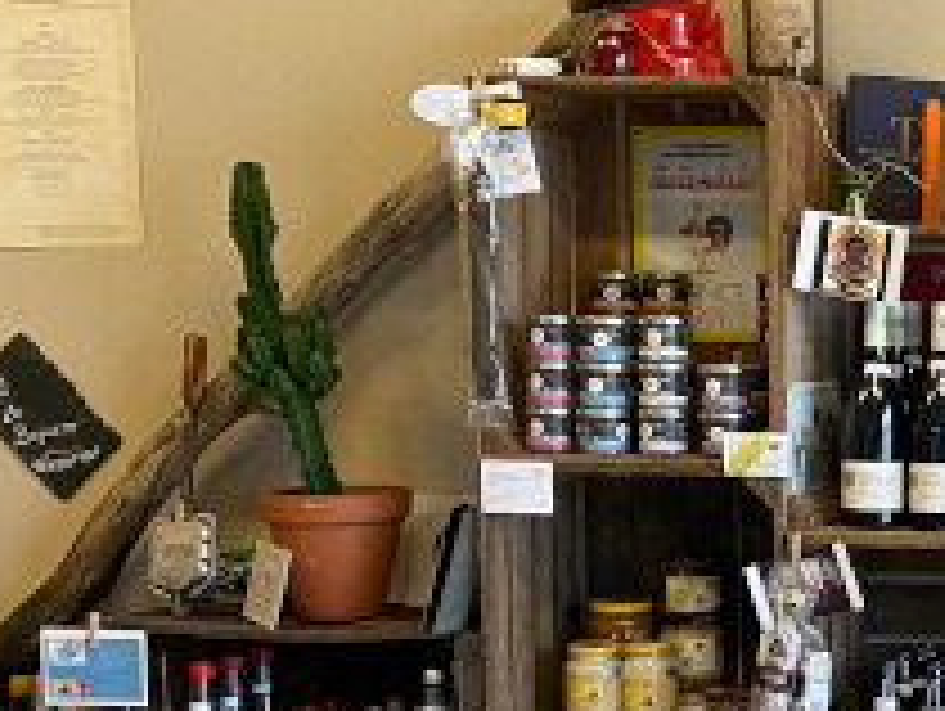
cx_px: 1318
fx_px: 2706
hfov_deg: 18.1
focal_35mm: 99
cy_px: 504
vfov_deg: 14.9
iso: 64
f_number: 1.8
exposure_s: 1/50
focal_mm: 4.25
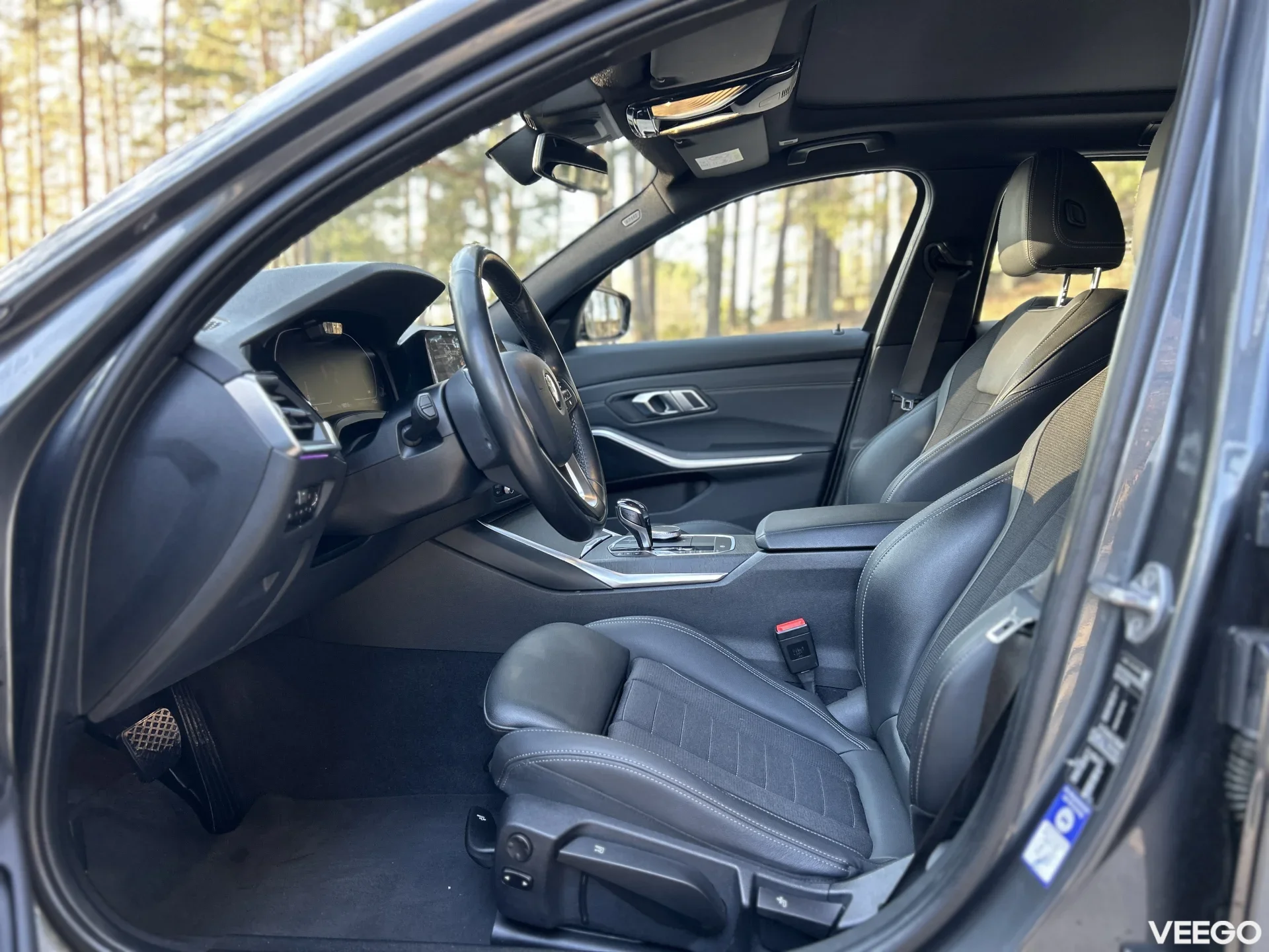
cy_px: 476
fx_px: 953
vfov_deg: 53.1
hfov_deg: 67.3
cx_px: 634
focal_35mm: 26
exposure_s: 1/87
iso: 125
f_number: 1.5
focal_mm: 5.7
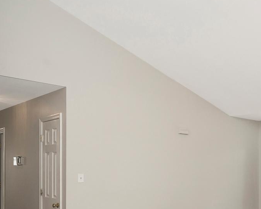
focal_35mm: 40
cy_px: 179
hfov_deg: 39.3
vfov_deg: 35.6
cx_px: 272
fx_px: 309
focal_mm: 14
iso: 200
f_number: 5
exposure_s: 1/100
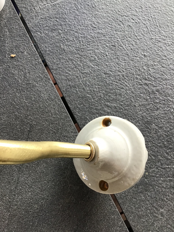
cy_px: 116
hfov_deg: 45.4
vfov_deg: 58.4
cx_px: 87
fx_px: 208
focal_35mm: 31
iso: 40
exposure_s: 1/33
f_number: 2.4
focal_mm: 3.3
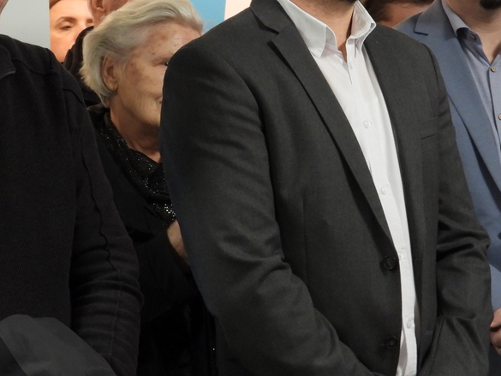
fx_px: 2374
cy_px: 130
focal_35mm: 164
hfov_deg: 12.0
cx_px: 195
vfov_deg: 9.0
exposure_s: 1/15
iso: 400
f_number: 3.5
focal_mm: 14.4
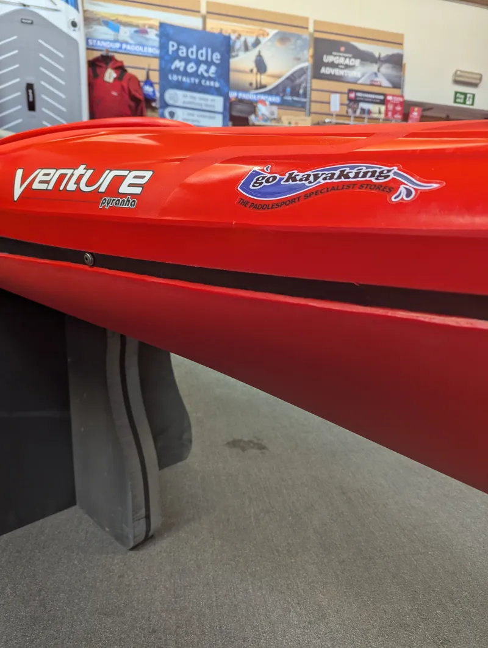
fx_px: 450
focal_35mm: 24
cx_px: 244
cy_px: 324
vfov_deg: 71.5
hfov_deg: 57.0
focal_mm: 6.81
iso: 101
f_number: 1.85
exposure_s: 1/25
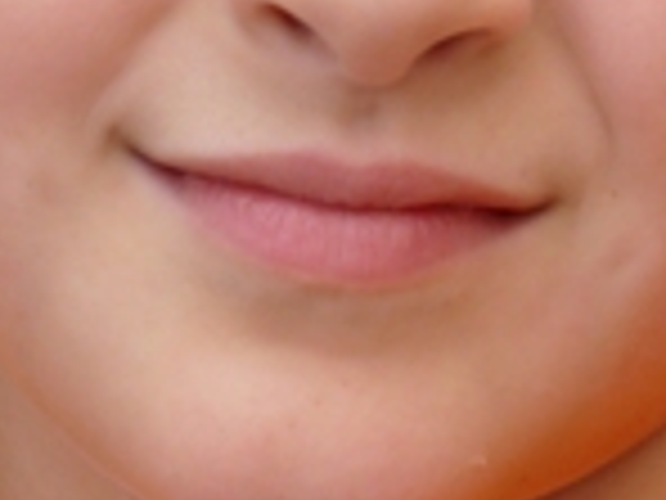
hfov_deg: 6.9
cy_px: -311
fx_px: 5483
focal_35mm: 285
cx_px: 774
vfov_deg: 5.2
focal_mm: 14
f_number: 3.2
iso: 100
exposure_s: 1/200
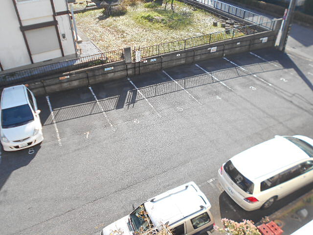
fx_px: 271
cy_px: 118
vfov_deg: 46.8
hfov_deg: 60.0
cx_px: 156
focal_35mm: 30
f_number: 3.4
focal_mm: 5.1
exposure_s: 1/320
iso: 80
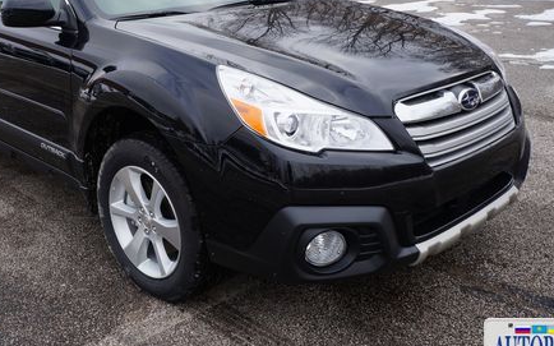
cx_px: 207
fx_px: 645
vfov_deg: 29.8
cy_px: 115
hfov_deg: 46.1
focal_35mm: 43
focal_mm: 19
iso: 200
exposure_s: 1/100
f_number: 10
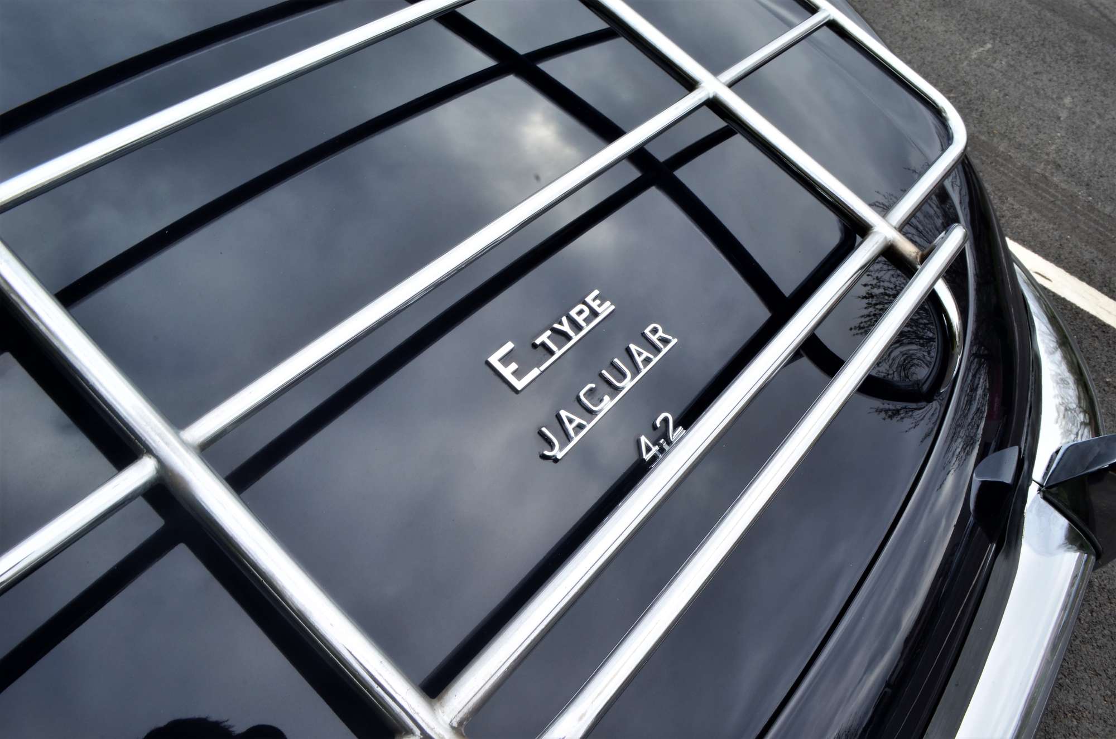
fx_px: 835
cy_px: 370
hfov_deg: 67.5
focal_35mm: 27
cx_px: 558
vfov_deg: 47.7
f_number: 22
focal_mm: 18
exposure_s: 1/15
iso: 100
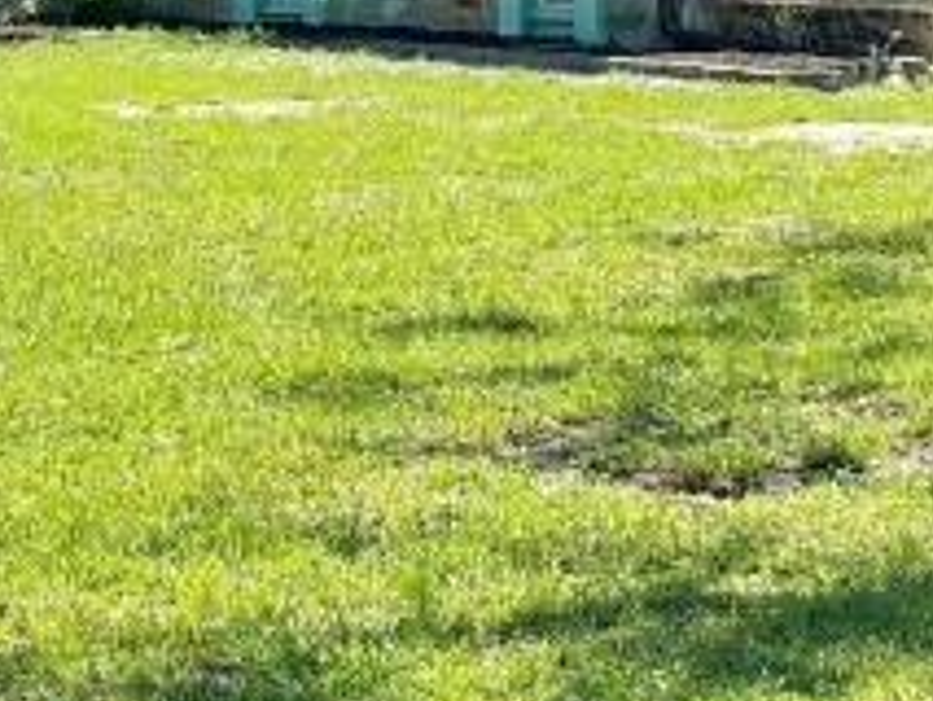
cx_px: 469
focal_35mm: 125
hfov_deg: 15.8
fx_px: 3371
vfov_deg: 11.5
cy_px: -285
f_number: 1.6
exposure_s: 1/2513
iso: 50
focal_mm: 5.96
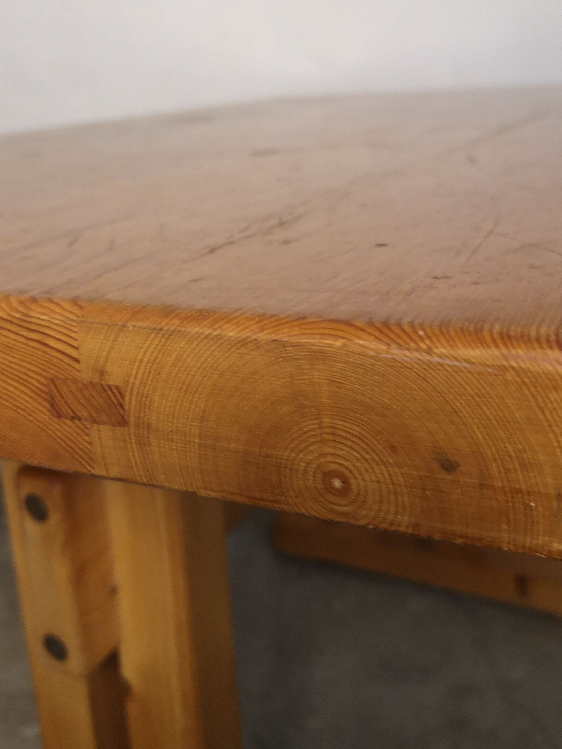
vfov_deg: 49.6
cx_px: 284
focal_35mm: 37
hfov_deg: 38.7
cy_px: 272
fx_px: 801
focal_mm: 3.95
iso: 250
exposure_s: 1/33.3
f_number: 1.8
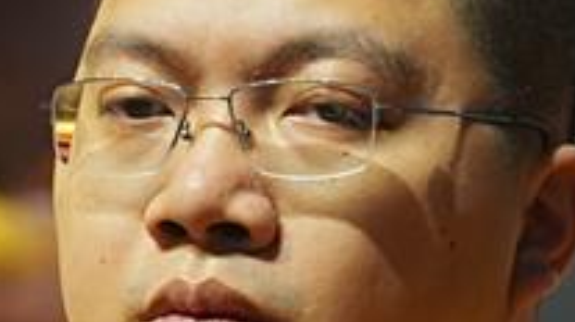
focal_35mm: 1314
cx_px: -439
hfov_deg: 1.6
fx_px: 20016
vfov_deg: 0.9
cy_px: 663
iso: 1000
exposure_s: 1/100
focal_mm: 144
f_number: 2.8
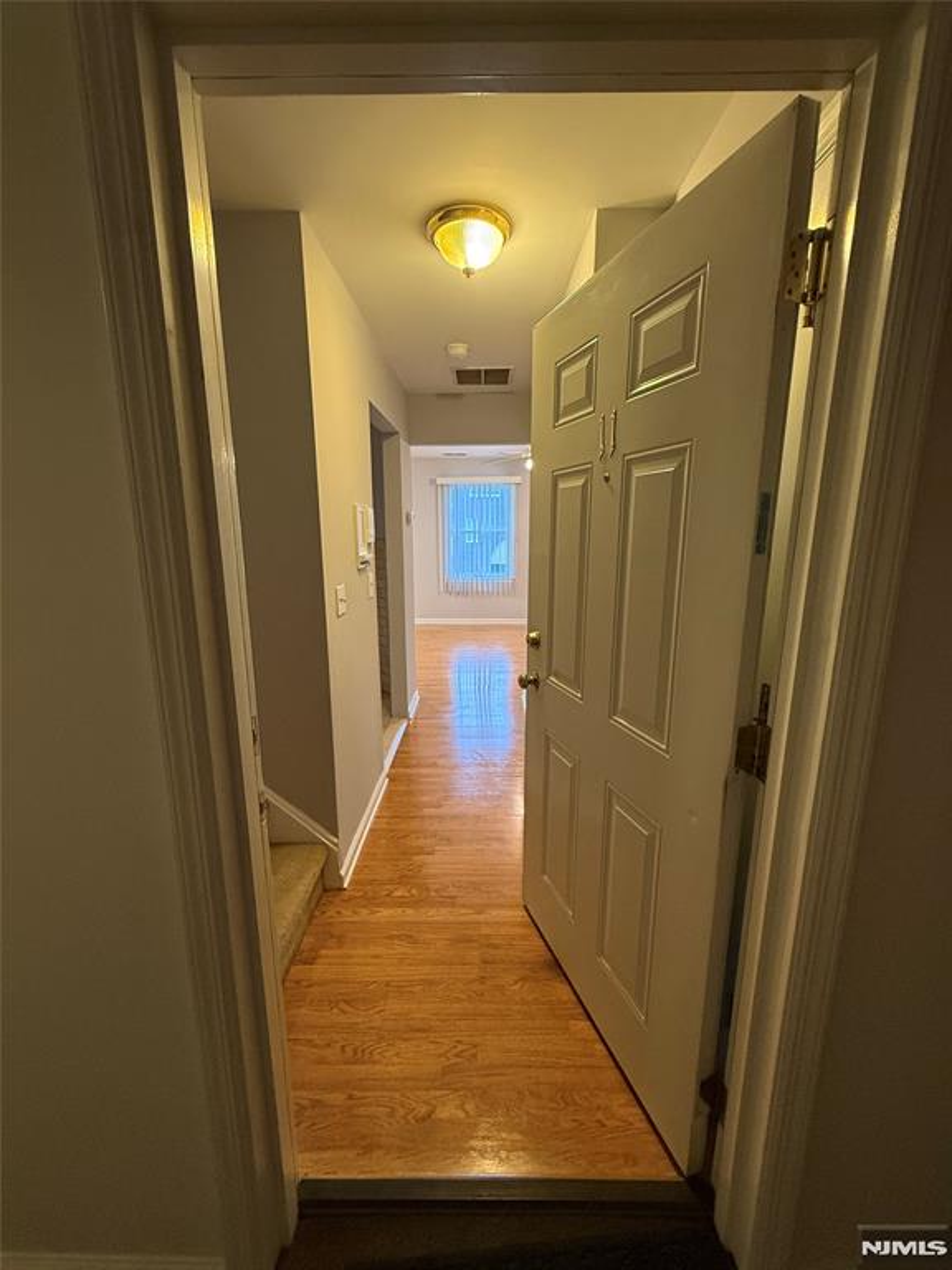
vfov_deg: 102.1
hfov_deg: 85.7
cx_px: 476
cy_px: 635
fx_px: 513
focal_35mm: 14
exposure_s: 1/60
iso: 320
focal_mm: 2.22
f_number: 2.2
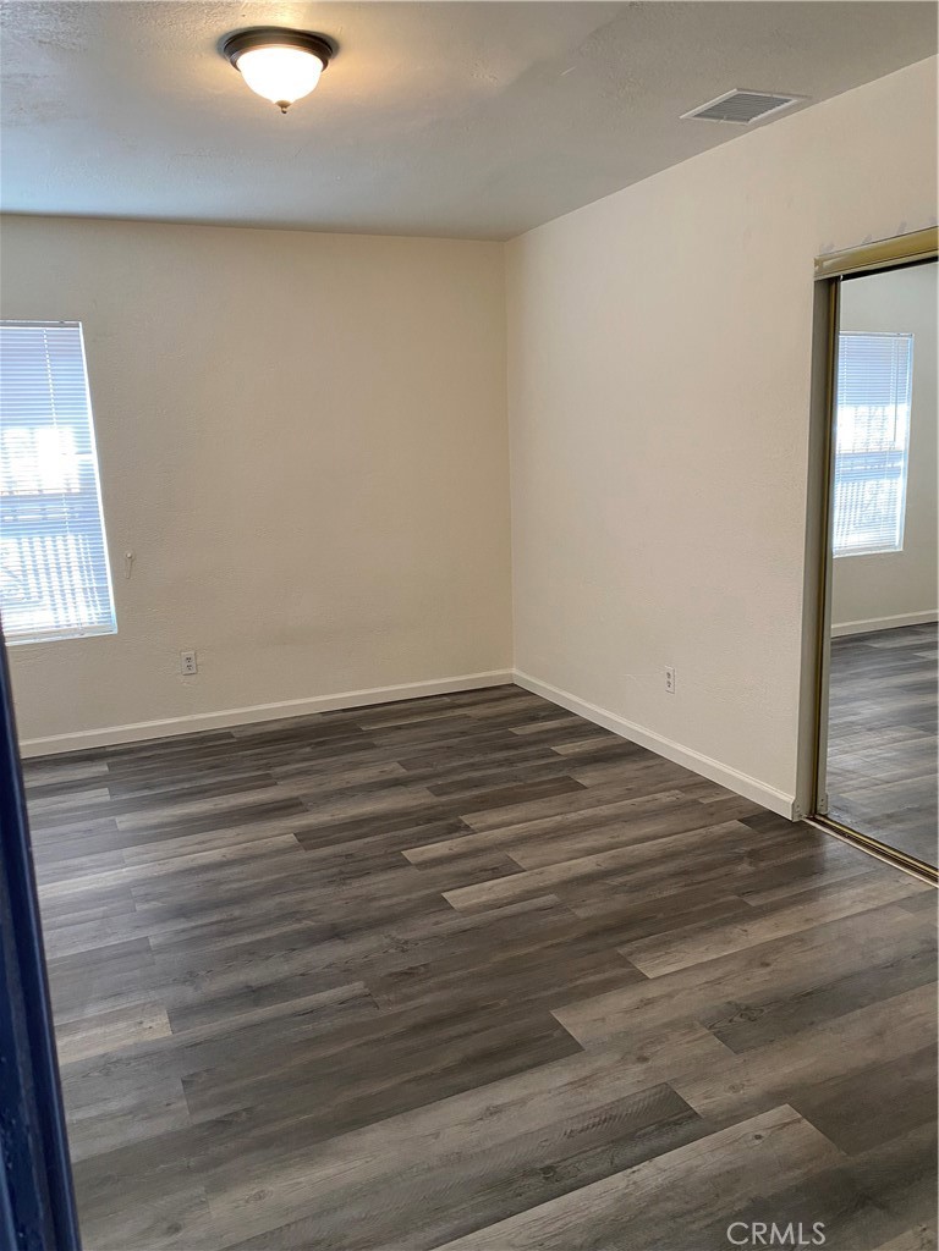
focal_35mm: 26
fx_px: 940
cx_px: 470
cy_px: 626
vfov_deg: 67.3
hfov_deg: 53.1
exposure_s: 1/60
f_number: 1.8
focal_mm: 4.25
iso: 125
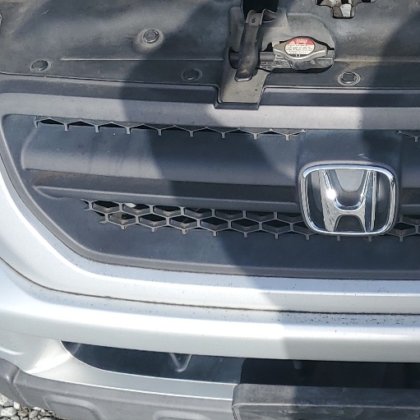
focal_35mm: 72
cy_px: 158
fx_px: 988
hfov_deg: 23.3
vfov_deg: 23.9
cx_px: 385
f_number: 1.5
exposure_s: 1/2000
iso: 50
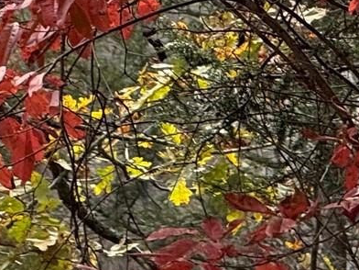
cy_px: -240
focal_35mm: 627
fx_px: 6503
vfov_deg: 2.4
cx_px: -570
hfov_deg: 3.1
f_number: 2.8
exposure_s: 1/252
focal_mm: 15.66
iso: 50
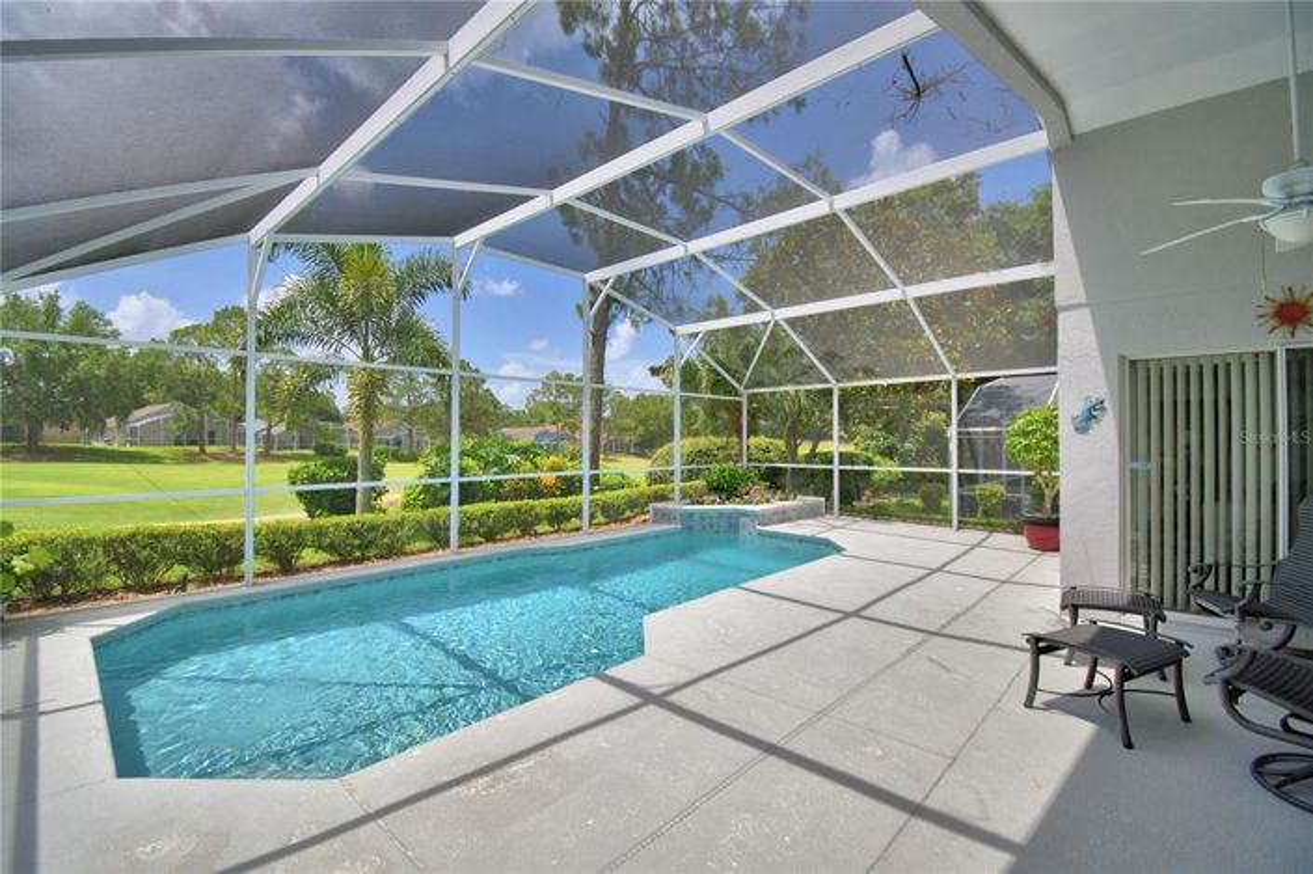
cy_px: 437
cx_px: 656
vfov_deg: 77.2
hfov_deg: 100.4
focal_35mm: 15
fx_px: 547
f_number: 4.5
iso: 100
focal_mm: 10
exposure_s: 1/1250
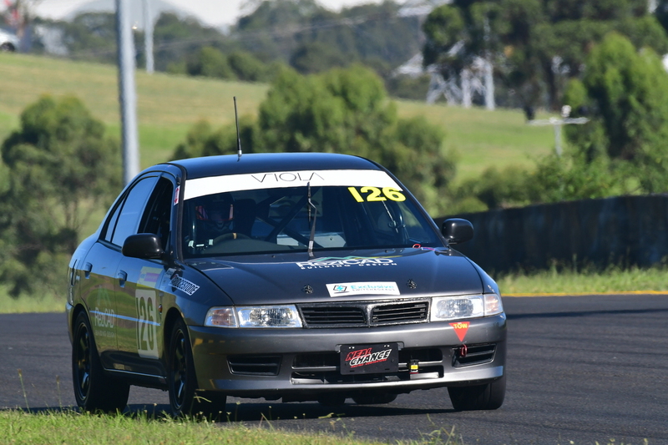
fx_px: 13913
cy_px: 222
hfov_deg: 2.8
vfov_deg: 1.8
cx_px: 334
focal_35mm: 750
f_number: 11
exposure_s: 1/640
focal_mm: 500
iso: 500
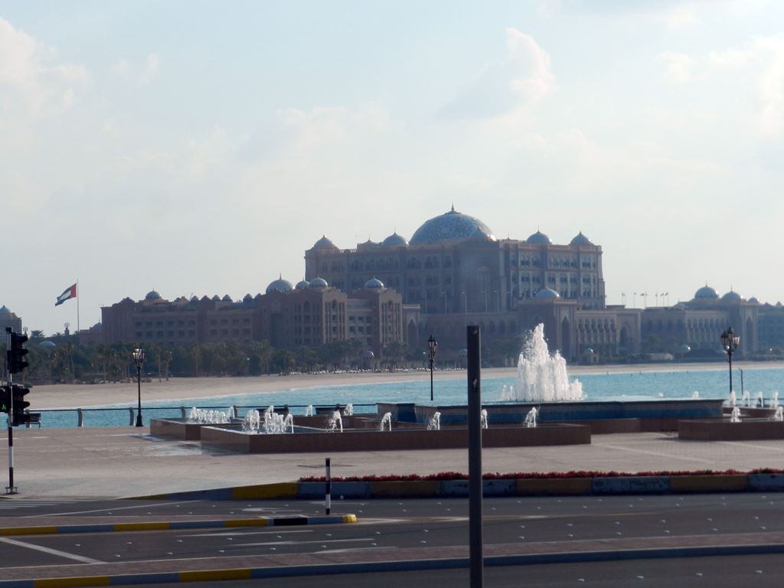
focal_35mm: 115
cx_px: 392
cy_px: 294
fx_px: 2605
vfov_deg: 12.9
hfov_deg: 17.1
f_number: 5
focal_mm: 20.5
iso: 160
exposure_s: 1/1000
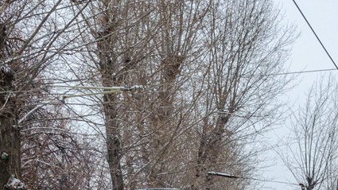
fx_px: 1291
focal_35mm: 144
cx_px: 171
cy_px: 199
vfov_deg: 8.4
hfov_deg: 14.9
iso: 320
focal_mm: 26
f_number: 9
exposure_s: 1/250
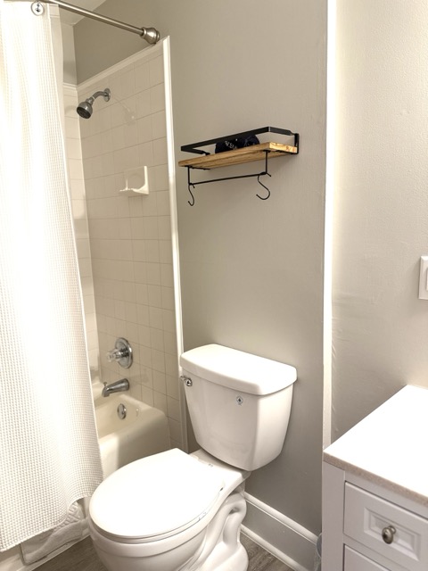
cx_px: 214
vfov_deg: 71.6
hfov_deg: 56.8
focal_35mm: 24
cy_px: 286
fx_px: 396
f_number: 1.78
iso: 160
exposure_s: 1/60
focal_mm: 6.76
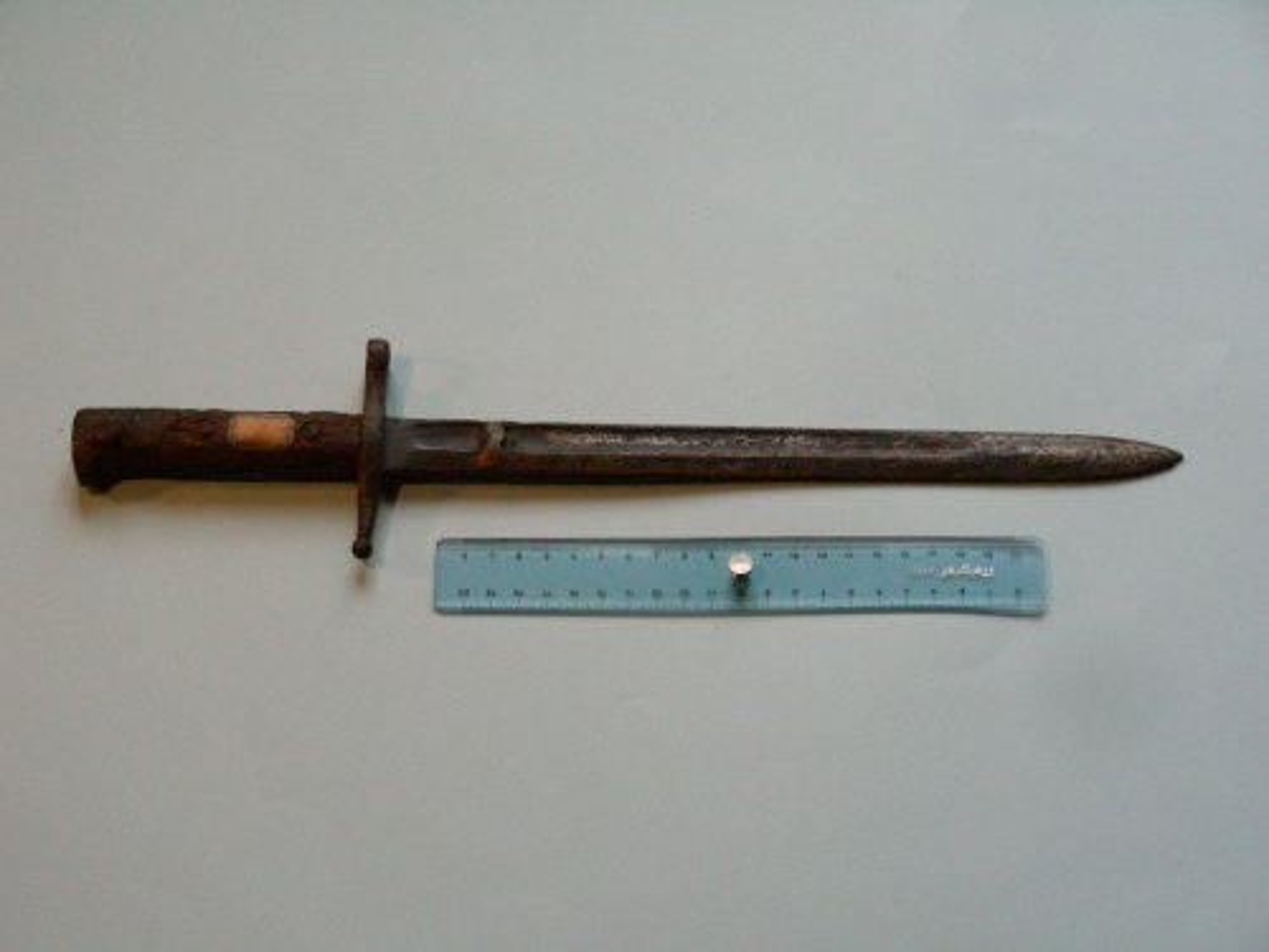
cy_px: 476
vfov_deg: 14.9
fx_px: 3629
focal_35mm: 99
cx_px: 634
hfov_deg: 19.8
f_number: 4
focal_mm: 16.5
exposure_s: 1/730
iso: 400
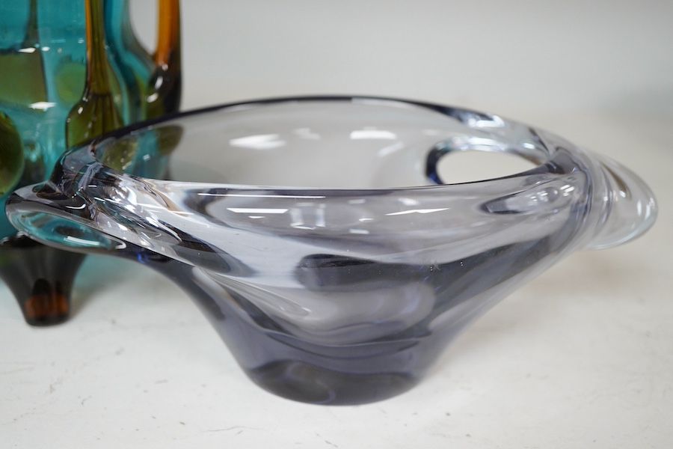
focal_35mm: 45
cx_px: 336
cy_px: 224
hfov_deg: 43.6
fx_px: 841
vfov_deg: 29.9
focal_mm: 30
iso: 1250
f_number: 3.5
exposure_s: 1/125
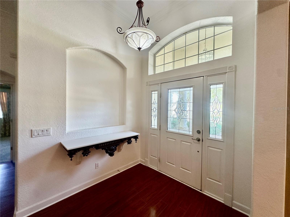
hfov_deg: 102.1
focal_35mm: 14
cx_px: 145
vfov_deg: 85.7
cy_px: 108
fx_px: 117
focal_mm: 2.22
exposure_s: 1/120
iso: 200
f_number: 2.2
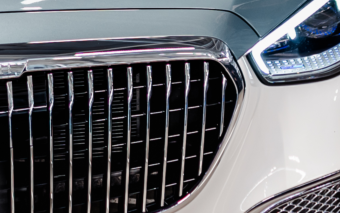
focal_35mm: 187
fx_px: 1733
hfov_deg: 11.2
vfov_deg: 6.7
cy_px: -247
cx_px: 72
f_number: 1.8
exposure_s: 1/100
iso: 360
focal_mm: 35
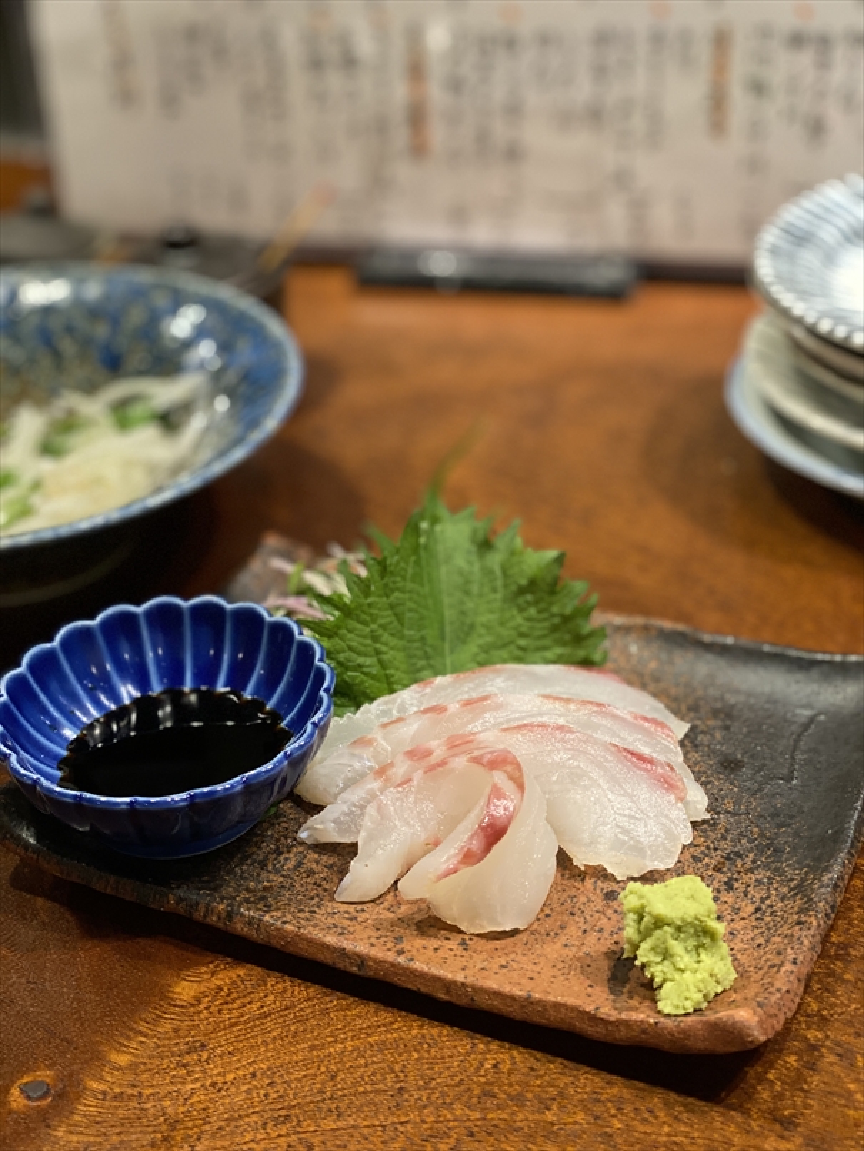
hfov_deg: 28.0
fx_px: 1730
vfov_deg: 36.8
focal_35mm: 52
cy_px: 576
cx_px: 432
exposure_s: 1/40
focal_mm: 6
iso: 160
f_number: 2
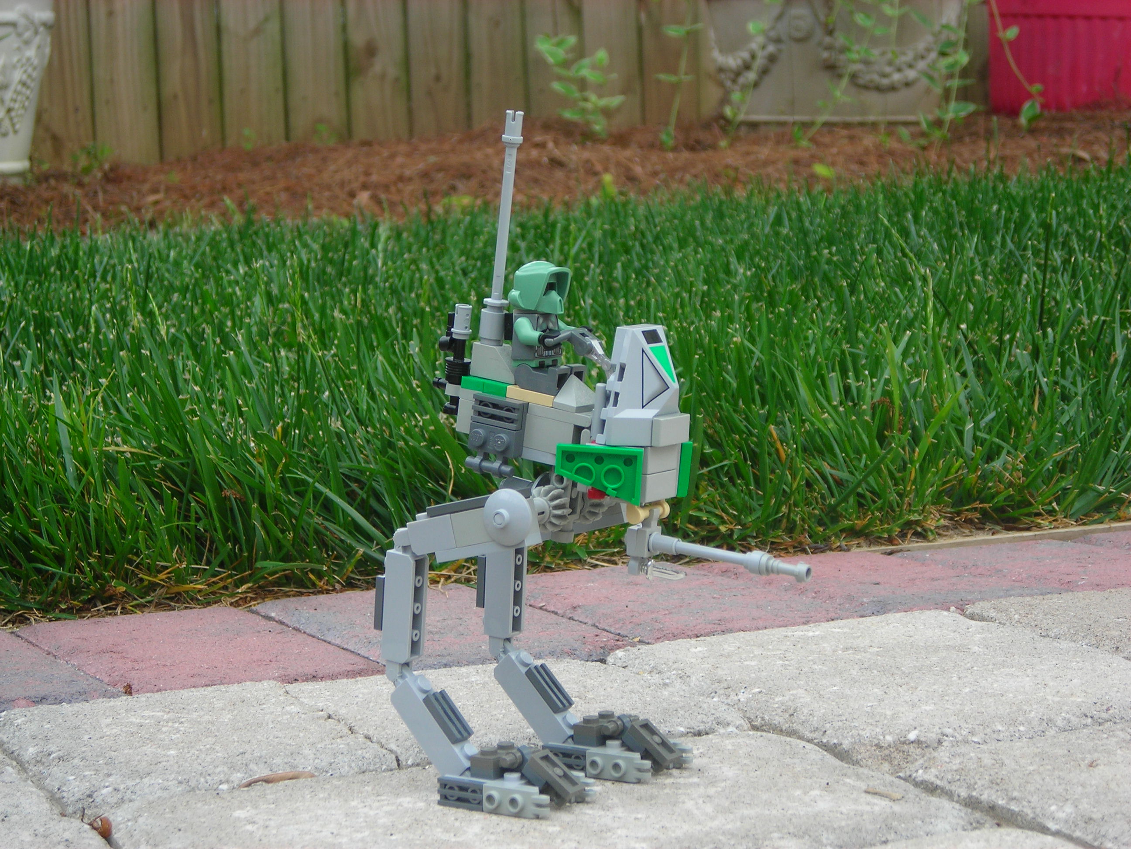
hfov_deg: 21.8
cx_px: 566
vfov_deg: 16.4
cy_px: 424
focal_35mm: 90
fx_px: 2941
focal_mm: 14.8
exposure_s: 1/51.1
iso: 50
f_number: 4.6
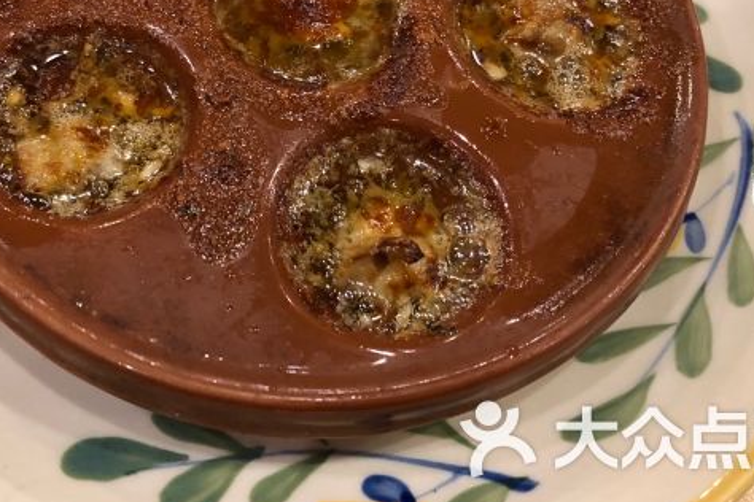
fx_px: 901
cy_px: 104
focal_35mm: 43
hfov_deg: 45.2
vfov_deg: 30.5
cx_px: 302
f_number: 1.8
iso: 100
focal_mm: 3.99
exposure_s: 1/9
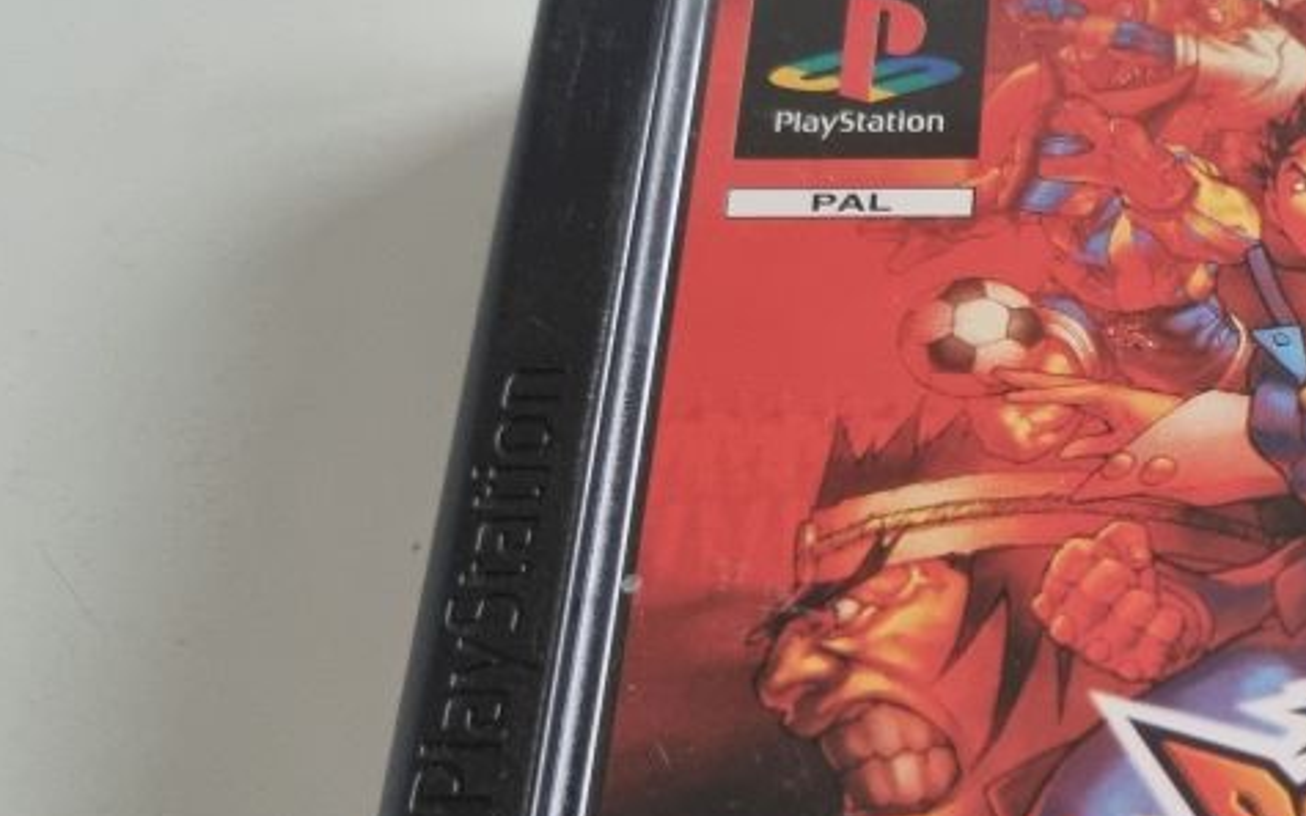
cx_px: 1361
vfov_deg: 21.8
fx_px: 2065
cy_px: 745
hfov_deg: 31.9
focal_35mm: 58
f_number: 1.8
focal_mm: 5.4
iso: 640
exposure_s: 1/50
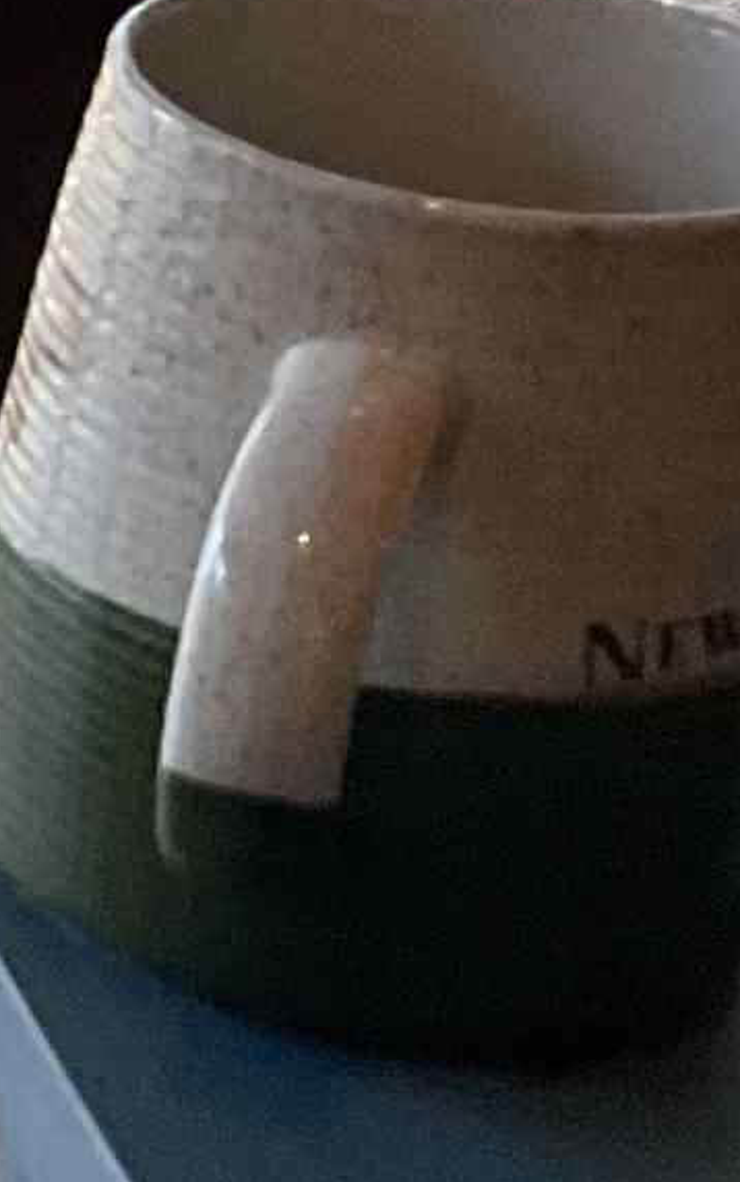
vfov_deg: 12.6
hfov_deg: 6.6
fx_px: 5319
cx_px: -2100
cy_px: 267
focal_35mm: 165
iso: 50
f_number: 1.8
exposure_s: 1/120
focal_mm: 3
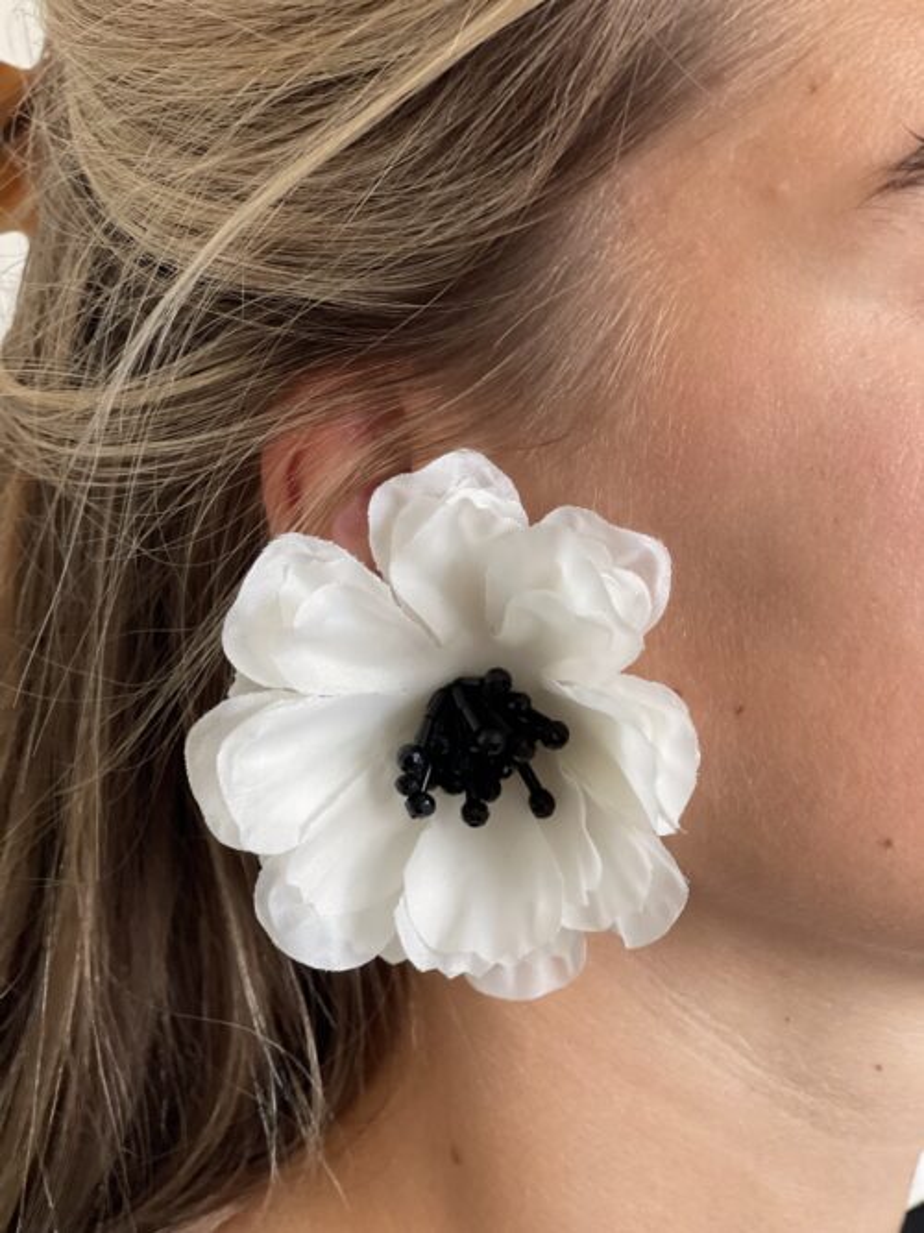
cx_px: 462
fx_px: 2279
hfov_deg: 22.9
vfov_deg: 30.3
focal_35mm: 64
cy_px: 616
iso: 250
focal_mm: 7.5
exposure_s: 1/110
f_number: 2.2
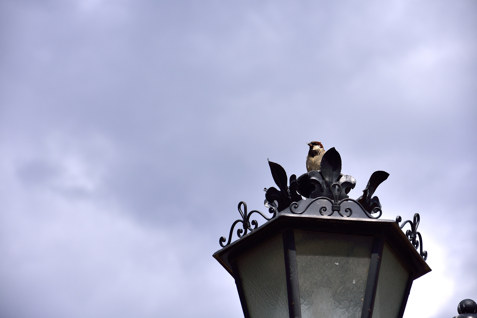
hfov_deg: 13.0
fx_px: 2087
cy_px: 159
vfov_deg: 8.7
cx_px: 238
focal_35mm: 158
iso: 100
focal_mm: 105
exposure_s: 1/1000
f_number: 5.6
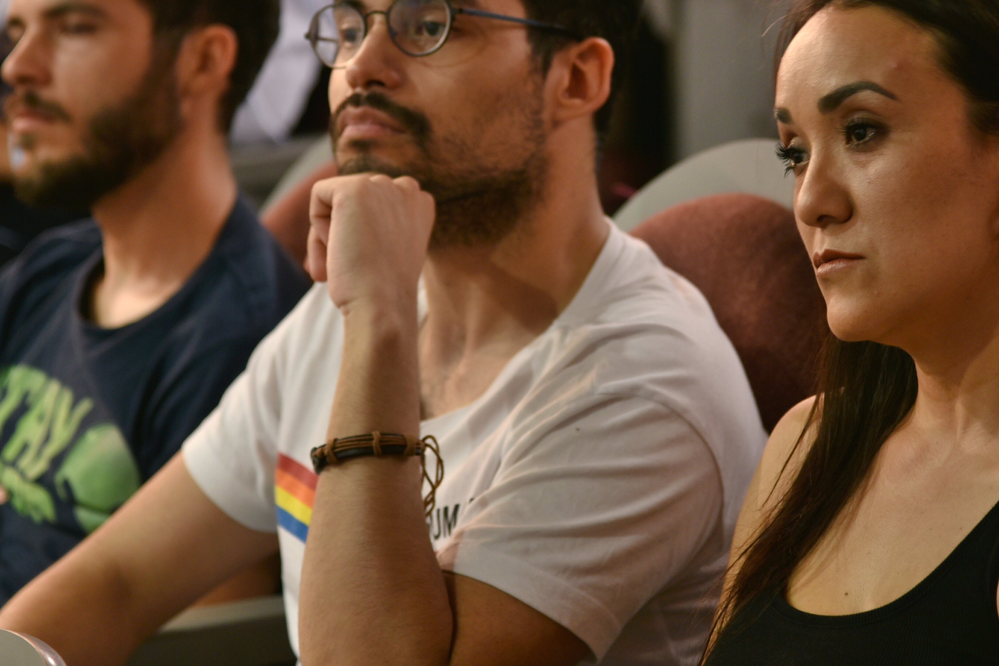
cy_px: 162
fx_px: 5522
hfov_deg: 10.3
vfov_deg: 6.9
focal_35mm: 199
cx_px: 554
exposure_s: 1/4
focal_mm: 120
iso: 250
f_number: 4
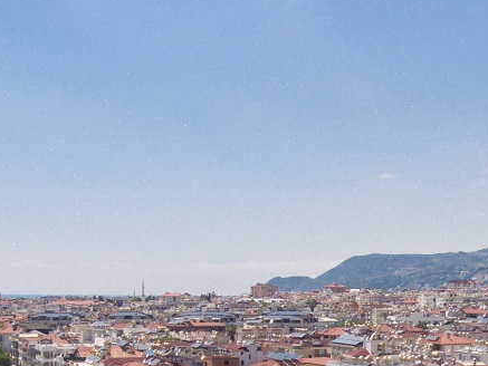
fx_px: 1029
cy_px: 517
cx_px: 438
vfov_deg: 18.3
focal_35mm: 73
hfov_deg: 25.8
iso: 100
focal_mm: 3.61
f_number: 2.8
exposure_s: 1/120
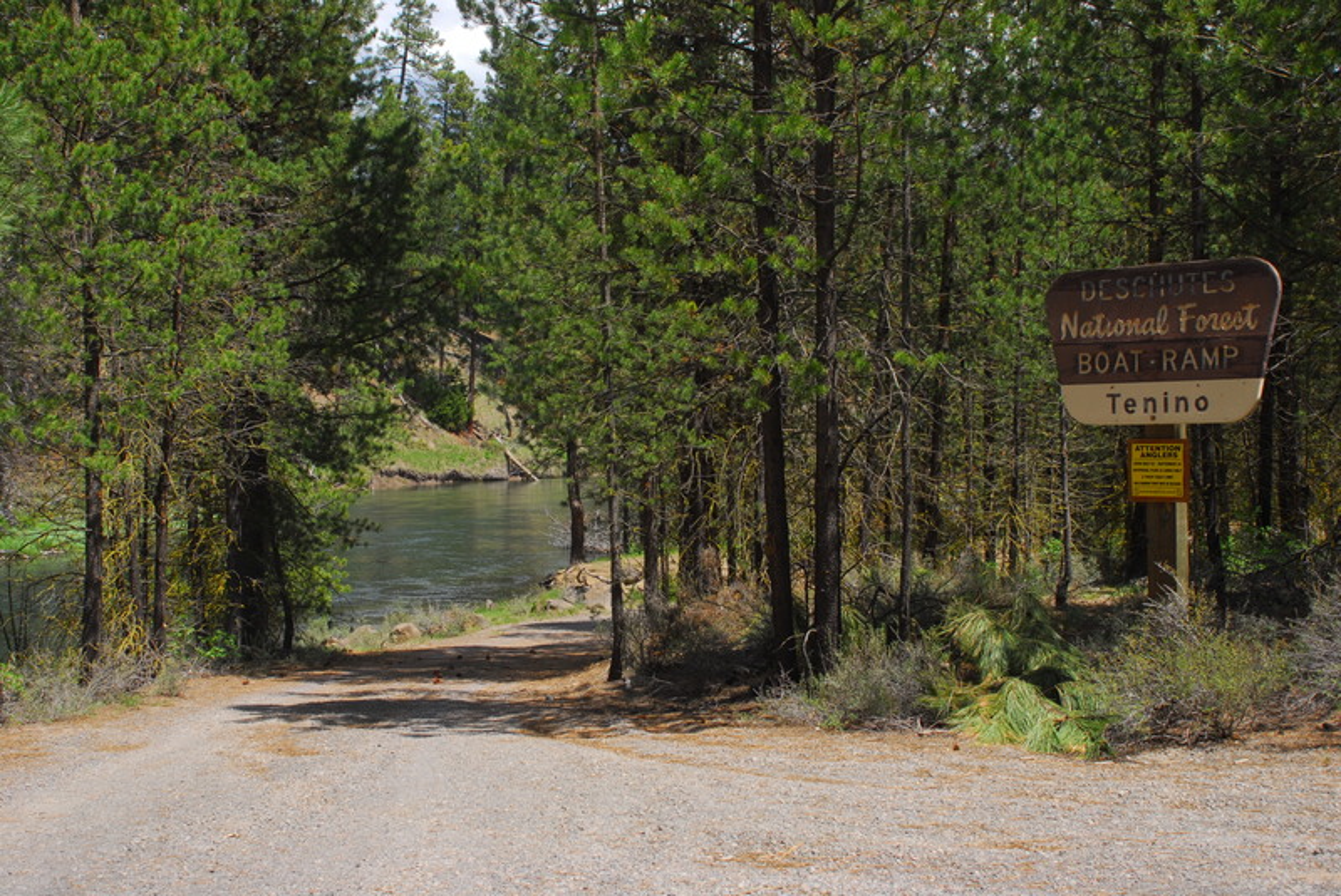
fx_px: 1957
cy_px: 448
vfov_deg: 25.8
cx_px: 670
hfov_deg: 37.8
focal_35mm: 52
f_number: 10
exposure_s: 1/125
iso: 160
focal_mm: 35
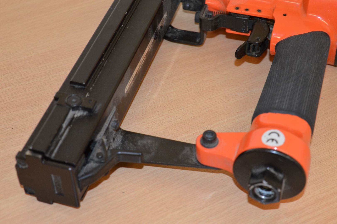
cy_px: 112
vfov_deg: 18.9
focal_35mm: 72
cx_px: 168
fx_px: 673
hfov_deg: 28.1
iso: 1250
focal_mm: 48
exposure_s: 1/60
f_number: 5.3
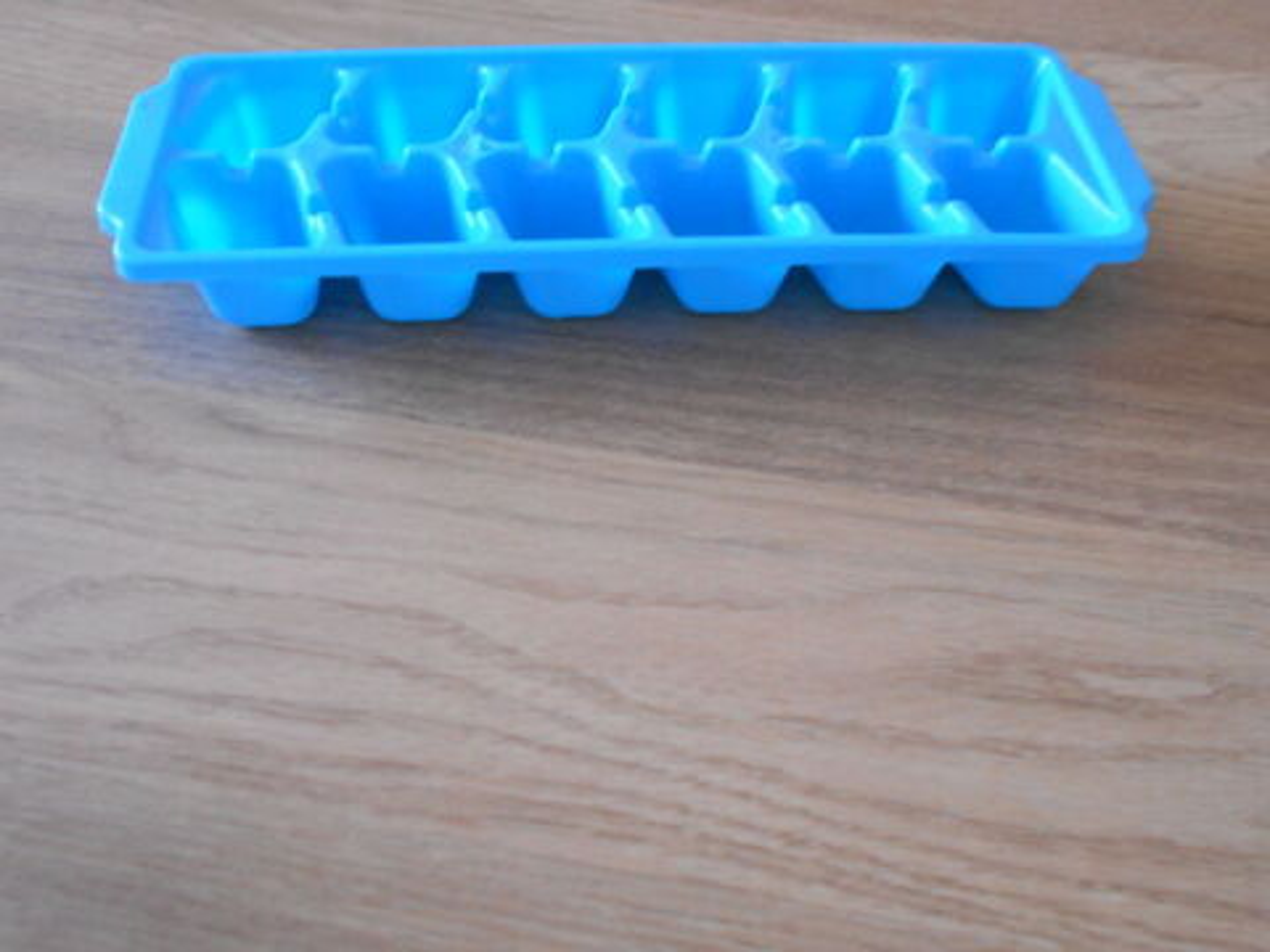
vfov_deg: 36.8
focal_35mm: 39
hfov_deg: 47.9
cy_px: 476
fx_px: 1431
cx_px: 635
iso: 400
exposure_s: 1/20
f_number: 3.9
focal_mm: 6.7
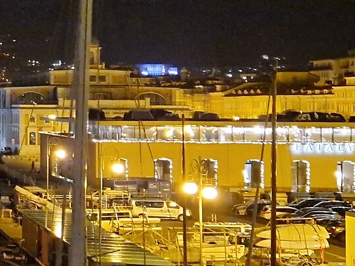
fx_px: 1056
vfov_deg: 14.3
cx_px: -213
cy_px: 62
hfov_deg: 16.9
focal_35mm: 103
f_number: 1.8
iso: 1600
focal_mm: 5.4
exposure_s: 1/25
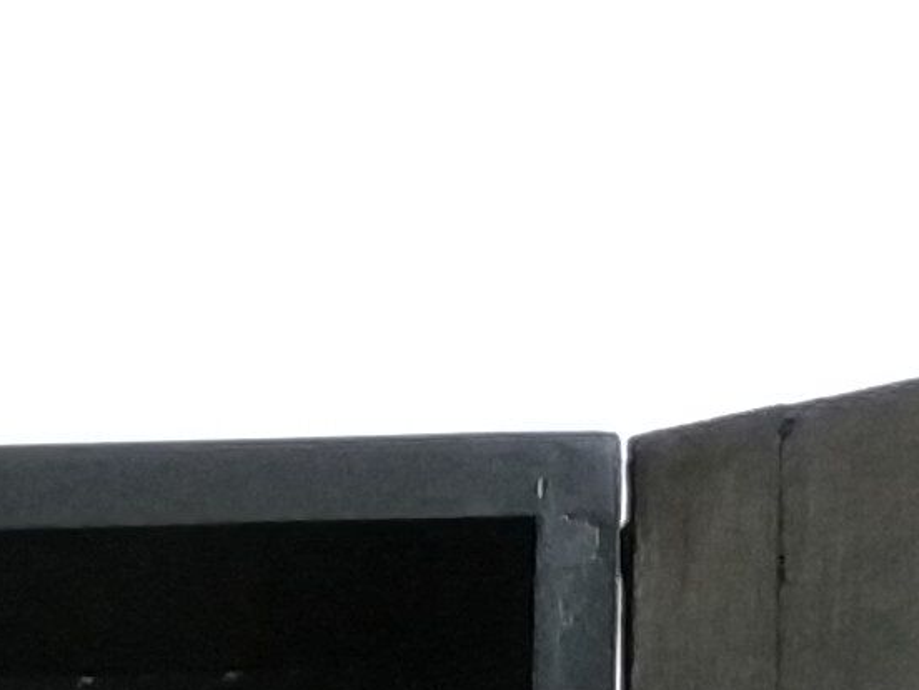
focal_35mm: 174
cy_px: 2038
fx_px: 4619
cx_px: -889
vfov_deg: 7.5
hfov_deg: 10.5
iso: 500
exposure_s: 1/20
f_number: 1.9
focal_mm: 3.94
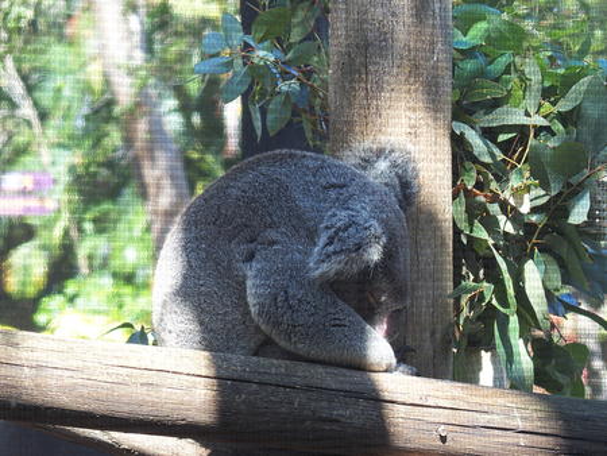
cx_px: 304
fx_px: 2369
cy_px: 228
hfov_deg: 14.6
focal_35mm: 135
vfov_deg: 11.0
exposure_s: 1/250
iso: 125
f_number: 2.8
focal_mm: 28.8
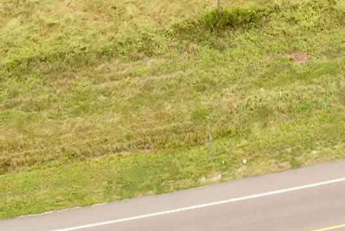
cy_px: -367
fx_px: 1208
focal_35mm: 126
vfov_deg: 9.4
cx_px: 309
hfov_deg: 16.1
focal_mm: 8.38
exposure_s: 1/250
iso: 110
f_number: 2.8
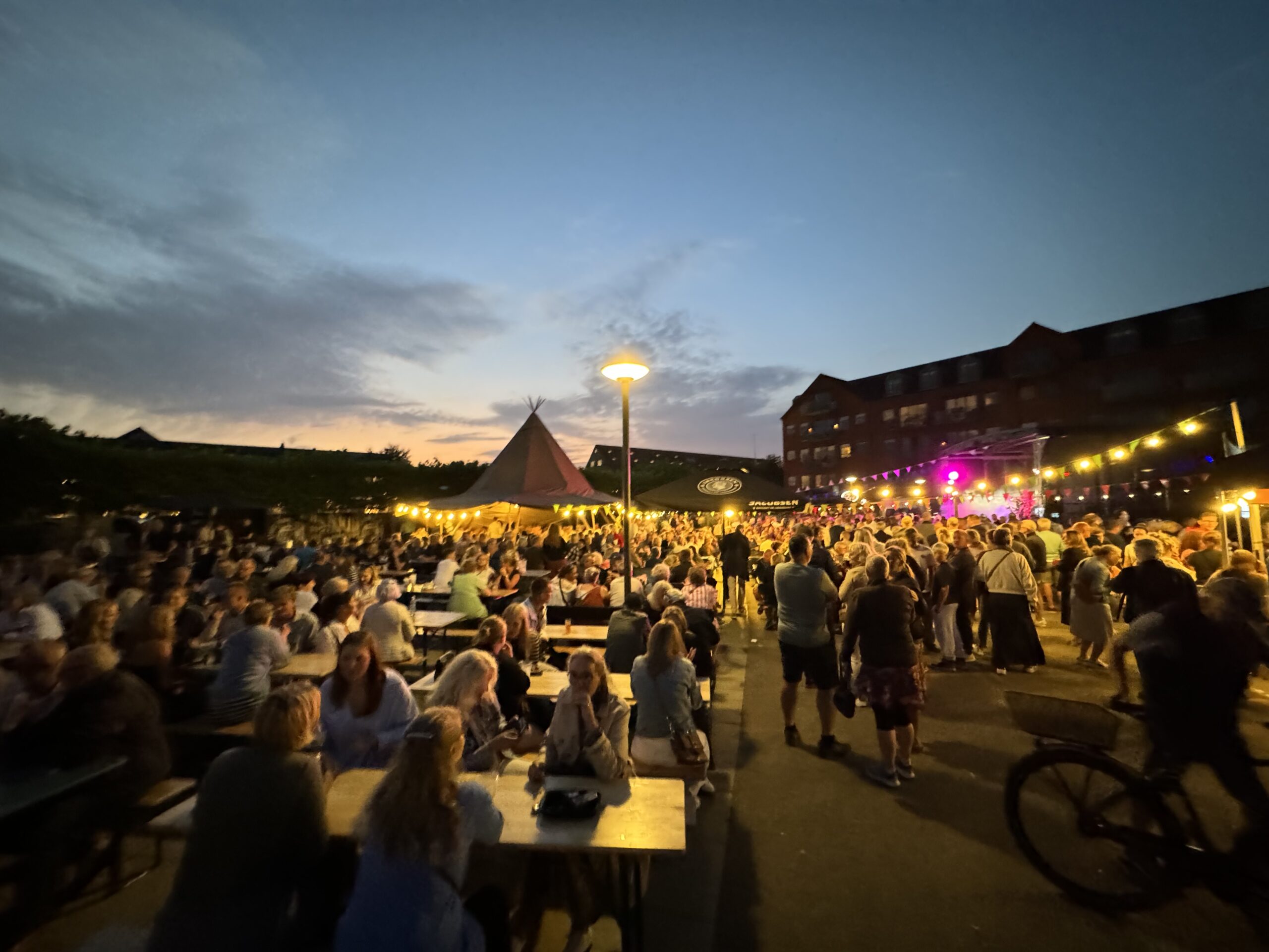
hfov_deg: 102.1
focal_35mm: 14
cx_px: 634
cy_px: 476
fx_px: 513
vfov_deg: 85.7
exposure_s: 1/33
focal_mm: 2.22
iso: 1000
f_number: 2.2
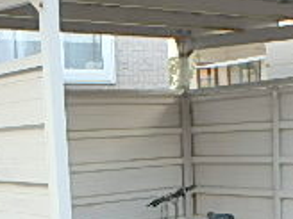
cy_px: 271
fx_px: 694
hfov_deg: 23.8
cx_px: 134
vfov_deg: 17.1
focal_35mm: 82
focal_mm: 3.7
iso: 125
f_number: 3.5
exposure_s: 1/80
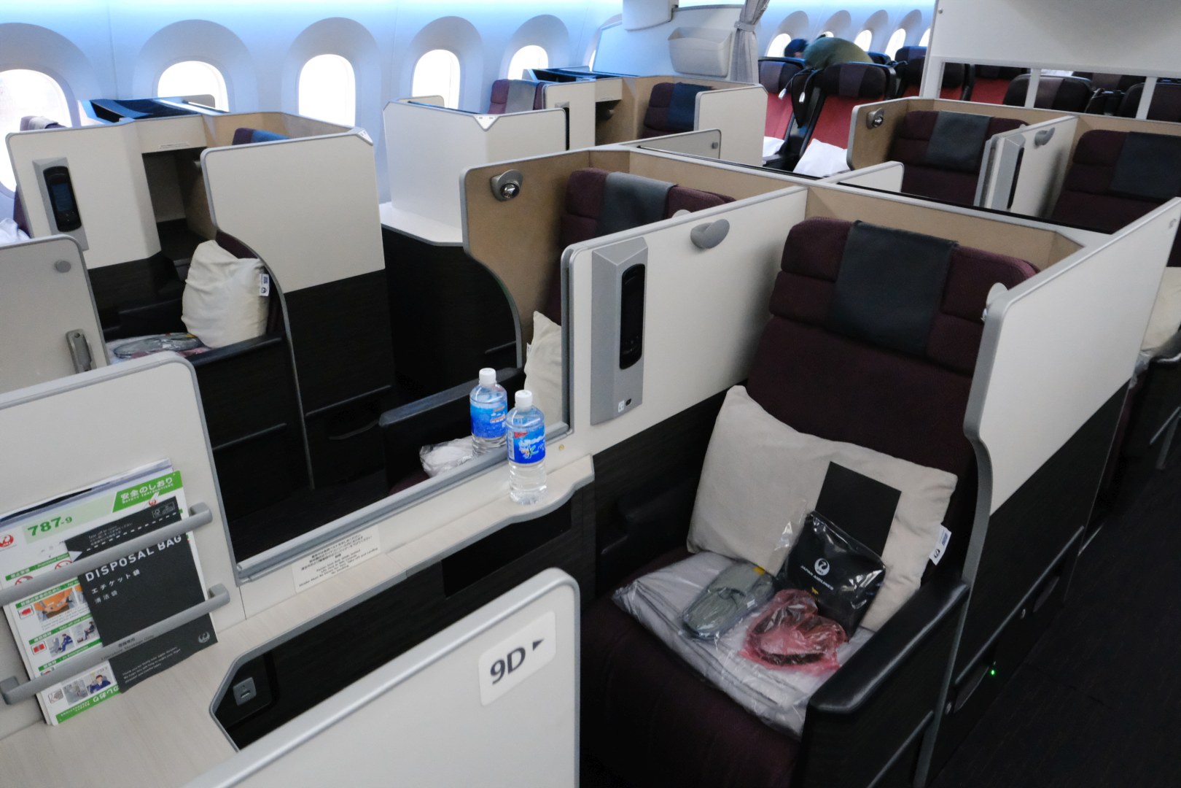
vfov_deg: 53.1
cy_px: 394
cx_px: 590
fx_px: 787
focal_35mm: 24
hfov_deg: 73.7
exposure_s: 1/20
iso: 12800
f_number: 8
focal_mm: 16
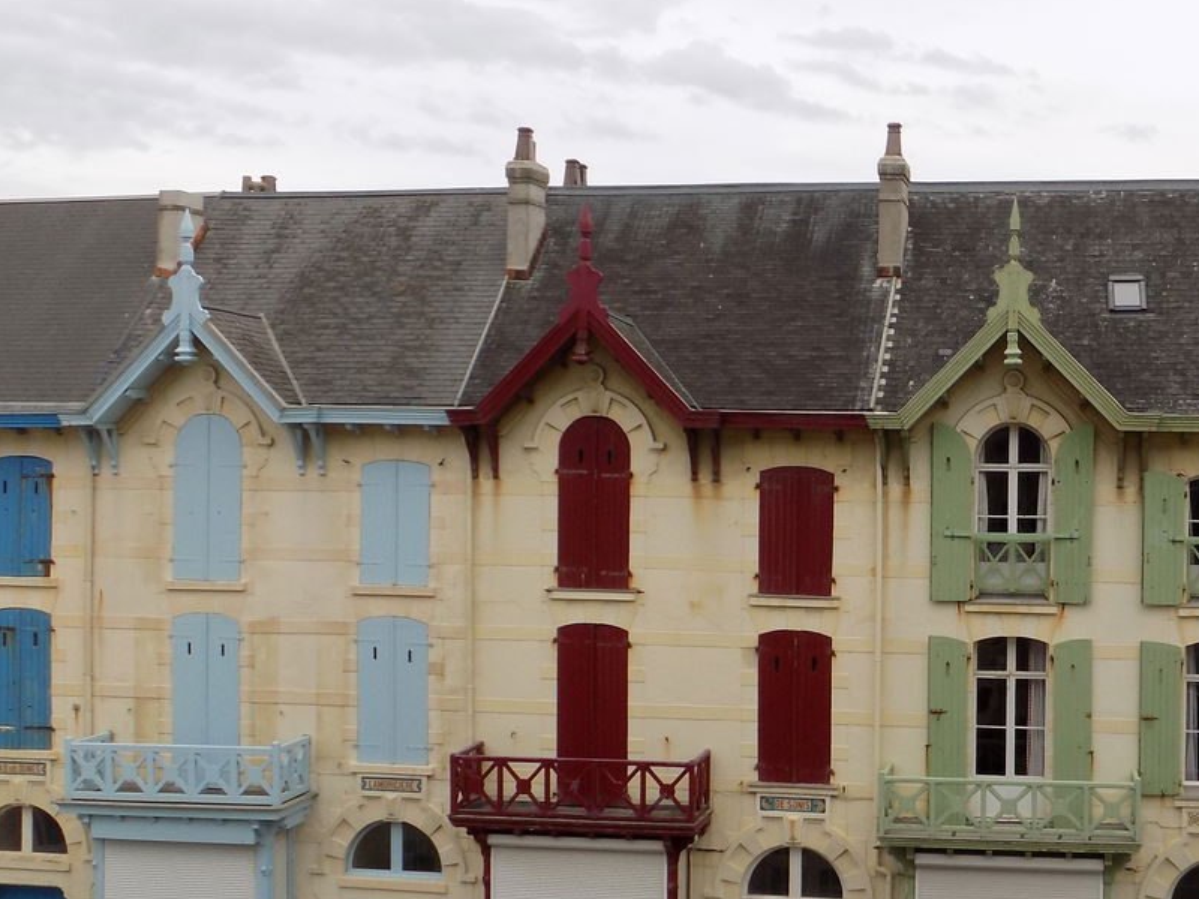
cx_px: 860
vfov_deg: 31.5
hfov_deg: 40.4
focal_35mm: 46
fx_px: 1593
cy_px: 469
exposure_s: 1/500
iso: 80
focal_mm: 4
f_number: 3.1
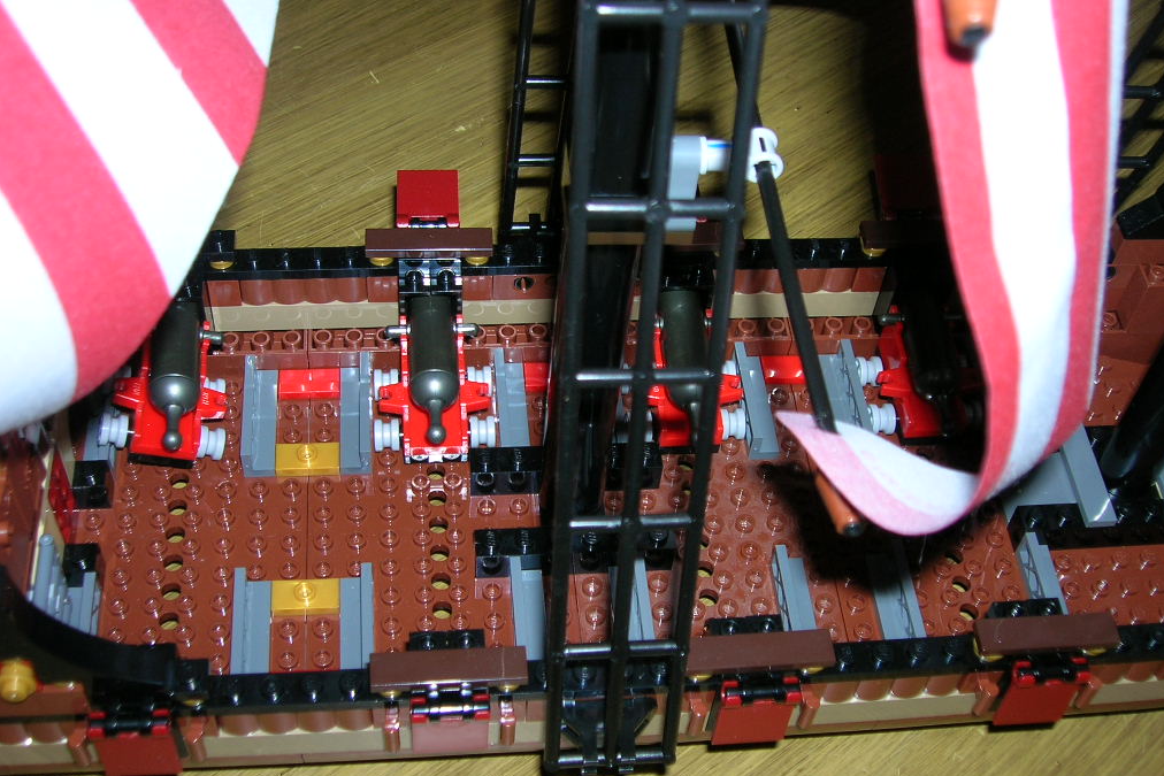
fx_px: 1293
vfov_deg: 33.4
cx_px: 588
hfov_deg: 48.5
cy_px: 432
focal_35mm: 40
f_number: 3
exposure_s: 1/60.1
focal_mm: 6.4
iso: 50
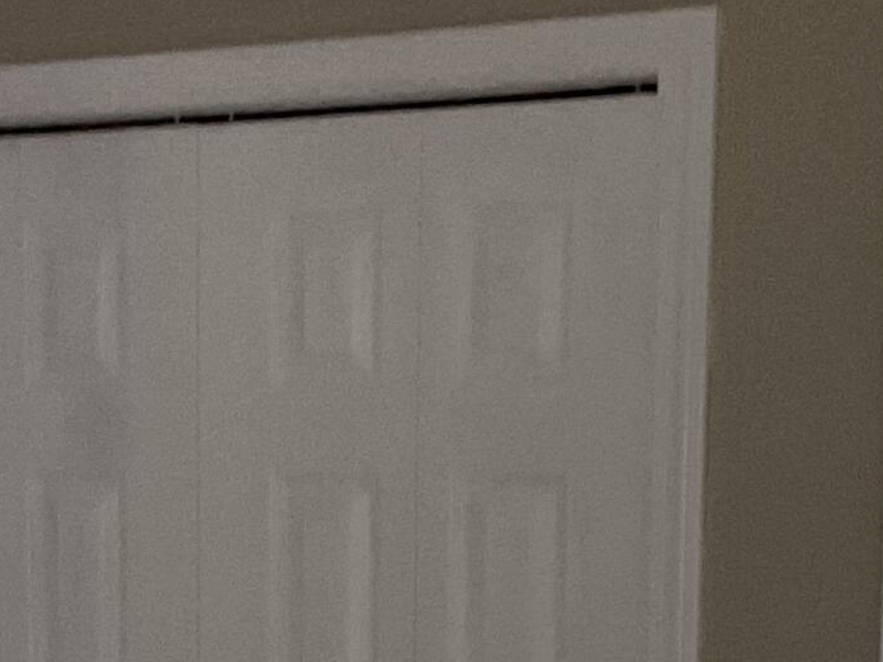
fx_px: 3189
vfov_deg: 11.5
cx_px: 20
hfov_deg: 15.5
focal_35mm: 125
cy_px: 922
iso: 320
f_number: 1.8
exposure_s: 1/40
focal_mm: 3
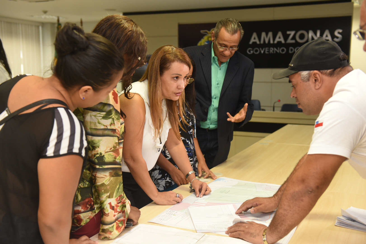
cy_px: 122
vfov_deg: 30.5
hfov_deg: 44.5
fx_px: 447
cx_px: 183
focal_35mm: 44
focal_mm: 44
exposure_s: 1/100
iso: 1250
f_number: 3.2
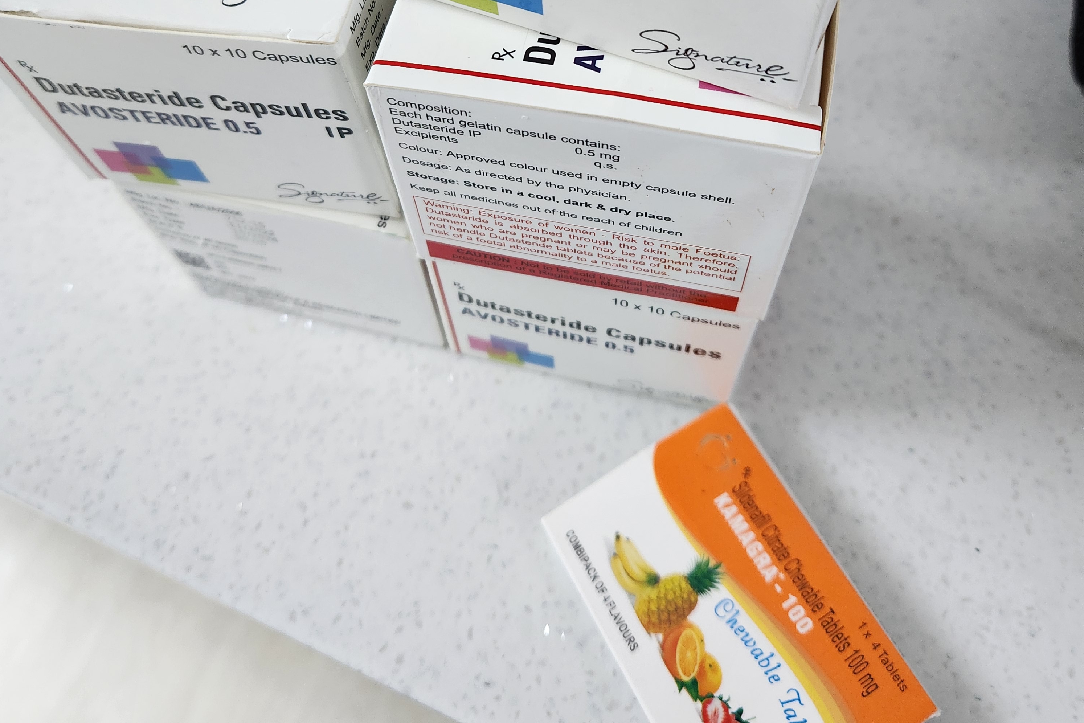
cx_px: 541
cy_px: 84
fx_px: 964
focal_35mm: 32
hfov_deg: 58.7
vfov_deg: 38.5
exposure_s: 1/120
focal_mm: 5.4
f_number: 1.8
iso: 500
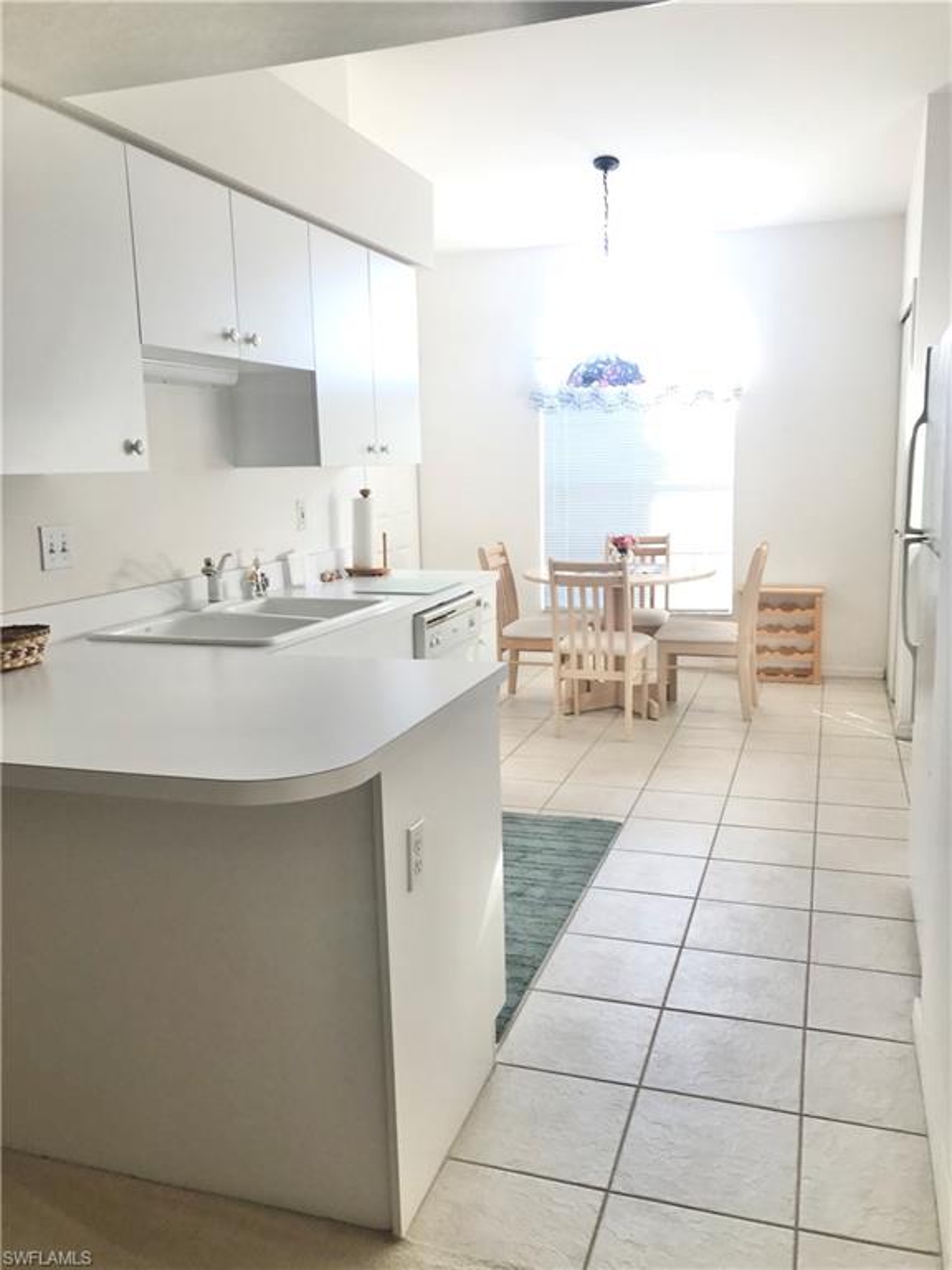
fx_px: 1027
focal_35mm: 28
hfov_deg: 49.7
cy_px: 635
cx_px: 476
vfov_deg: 63.4
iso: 25
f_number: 1.8
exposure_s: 1/60
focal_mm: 3.99
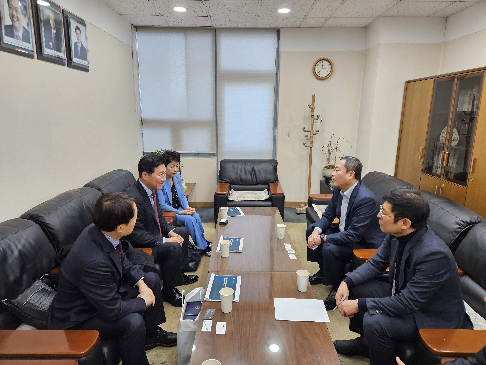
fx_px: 323
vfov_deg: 58.9
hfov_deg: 73.9
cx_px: 243
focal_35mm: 23
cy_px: 182
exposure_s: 1/120
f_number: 1.8
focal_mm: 5.4
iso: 160
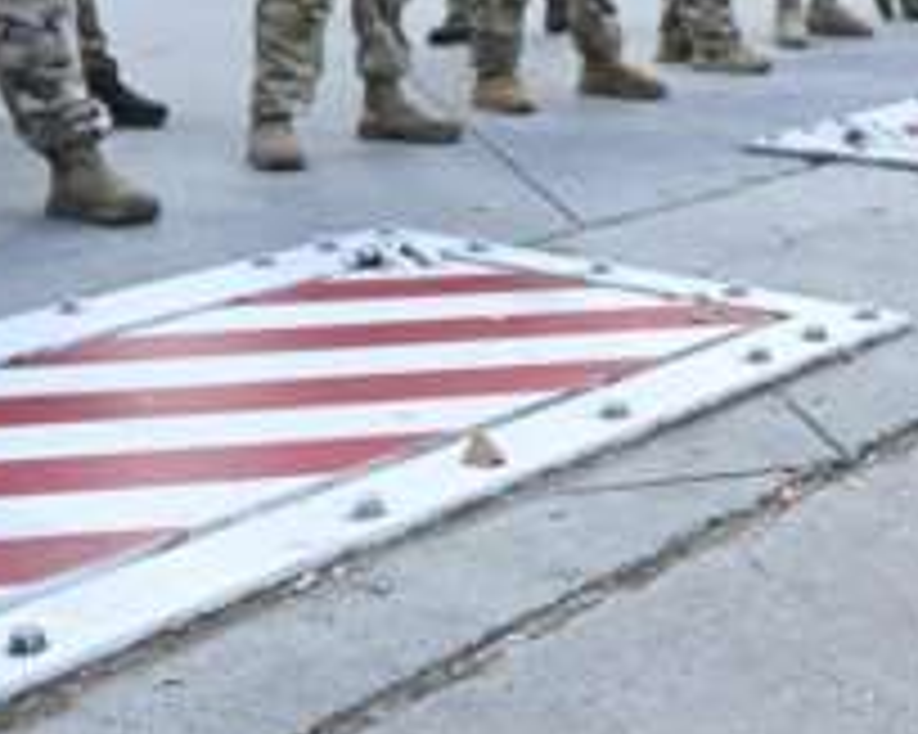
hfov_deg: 25.1
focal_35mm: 74
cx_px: 796
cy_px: -158
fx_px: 2010
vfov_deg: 19.4
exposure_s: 1/1000
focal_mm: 24
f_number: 3.2
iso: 500
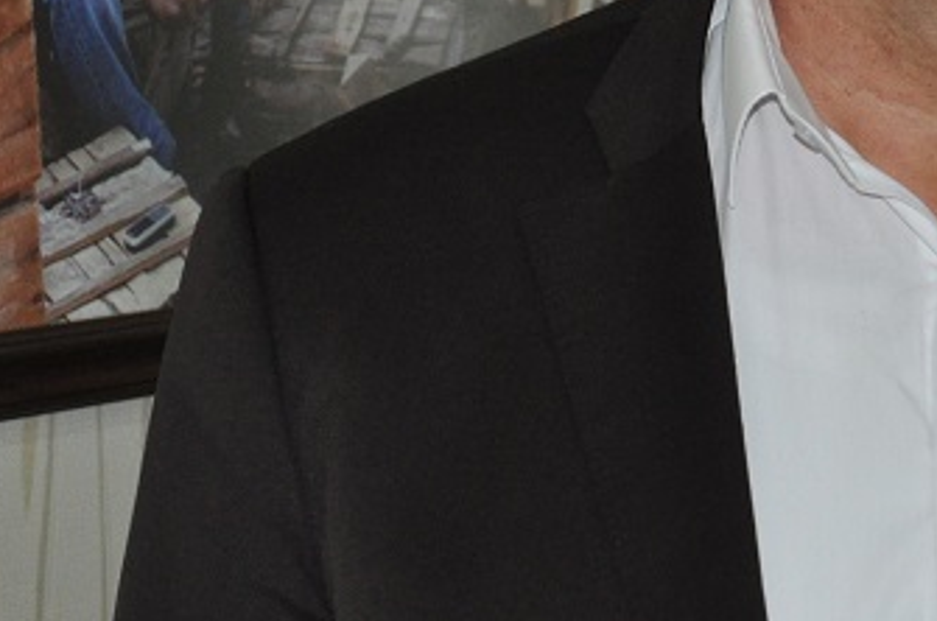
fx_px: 4973
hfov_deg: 10.6
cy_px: 6
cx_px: 996
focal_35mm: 191
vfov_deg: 7.1
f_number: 4.8
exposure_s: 1/60
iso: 800
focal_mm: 45
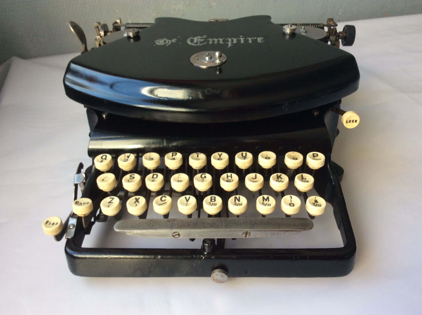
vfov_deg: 44.1
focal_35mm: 32
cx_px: 211
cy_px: 158
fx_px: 390
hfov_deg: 56.9
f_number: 2.4
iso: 50
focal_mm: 3.3
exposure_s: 1/100
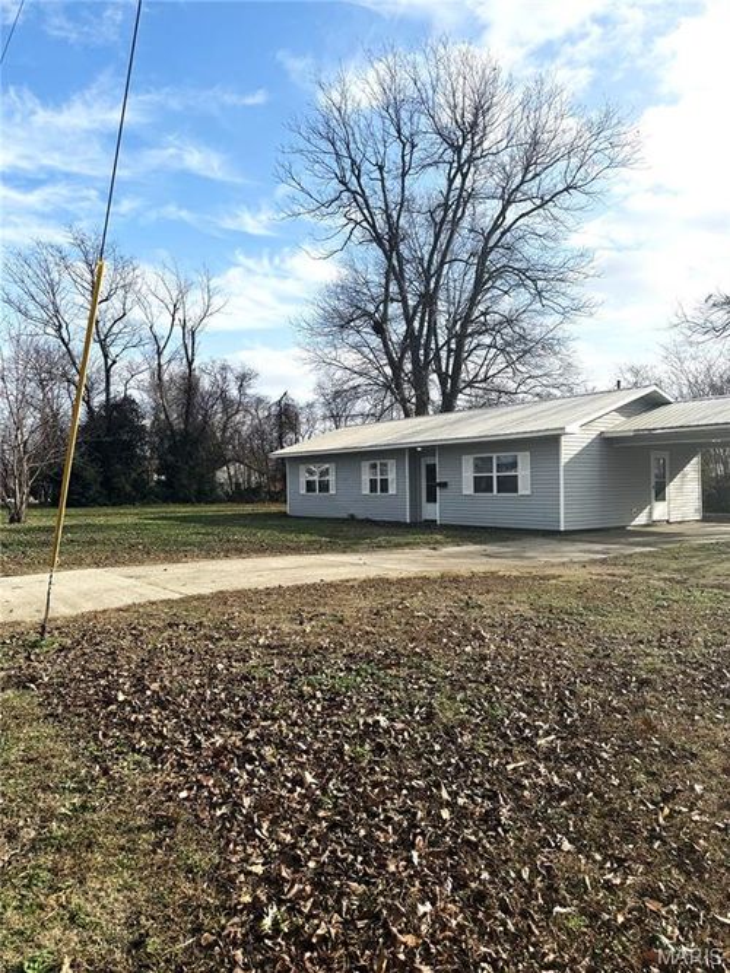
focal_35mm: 24
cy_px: 486
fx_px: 675
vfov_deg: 71.6
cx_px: 365
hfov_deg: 56.8
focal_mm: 6.76
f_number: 1.78
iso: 80
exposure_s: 1/4975
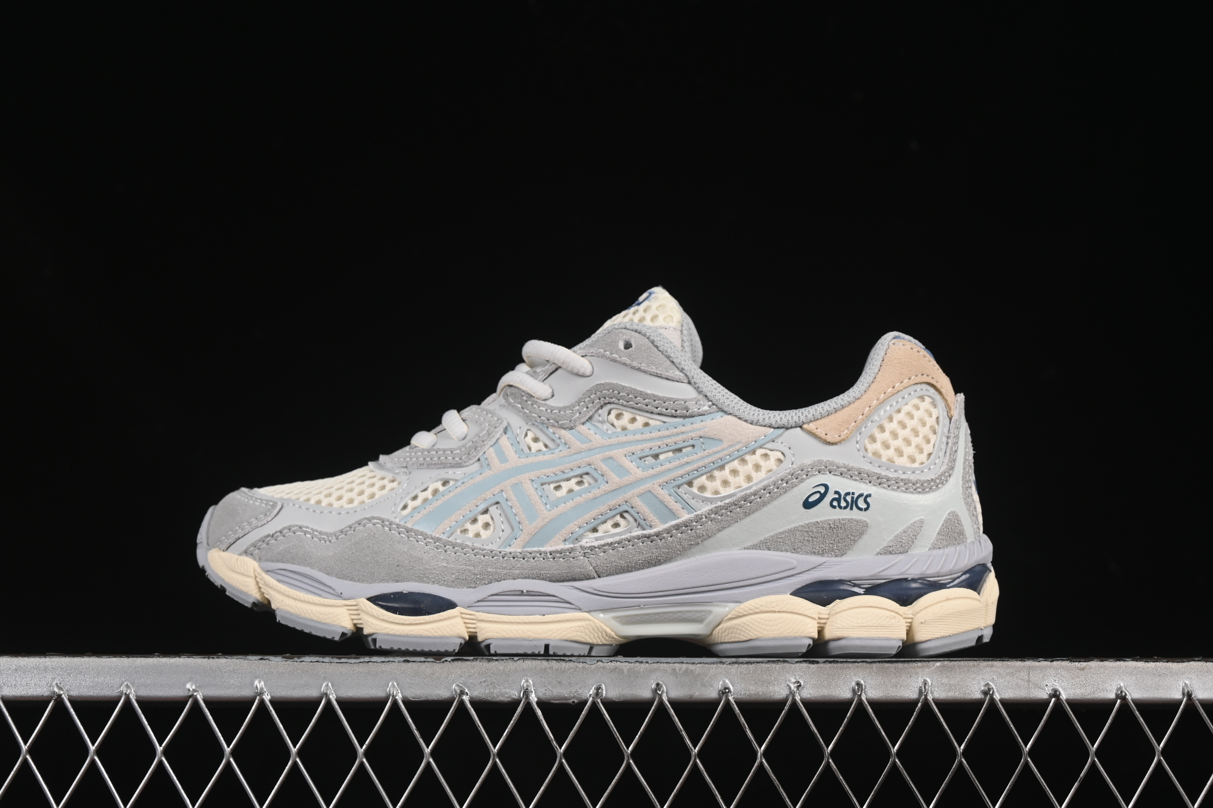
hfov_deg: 27.0
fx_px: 2527
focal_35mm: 75
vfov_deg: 18.2
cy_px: 404
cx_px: 606
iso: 160
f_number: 8
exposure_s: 1/80
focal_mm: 50
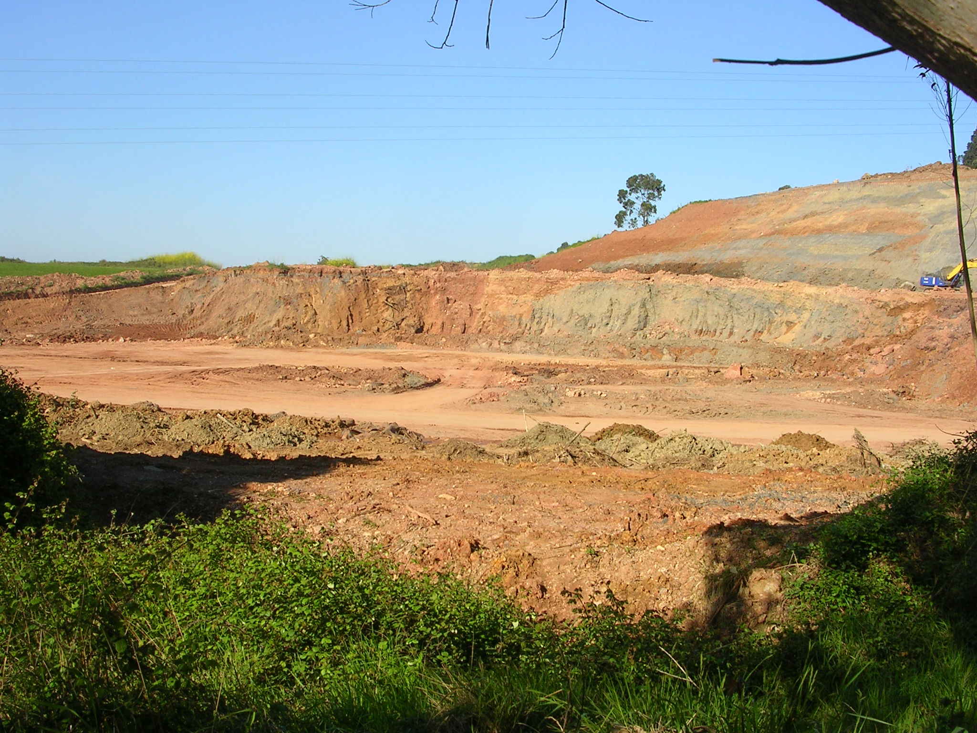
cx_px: 488
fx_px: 1073
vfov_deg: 37.7
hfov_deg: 49.0
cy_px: 366
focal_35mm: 38
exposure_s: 1/224
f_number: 5.6
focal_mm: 5.8
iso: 50
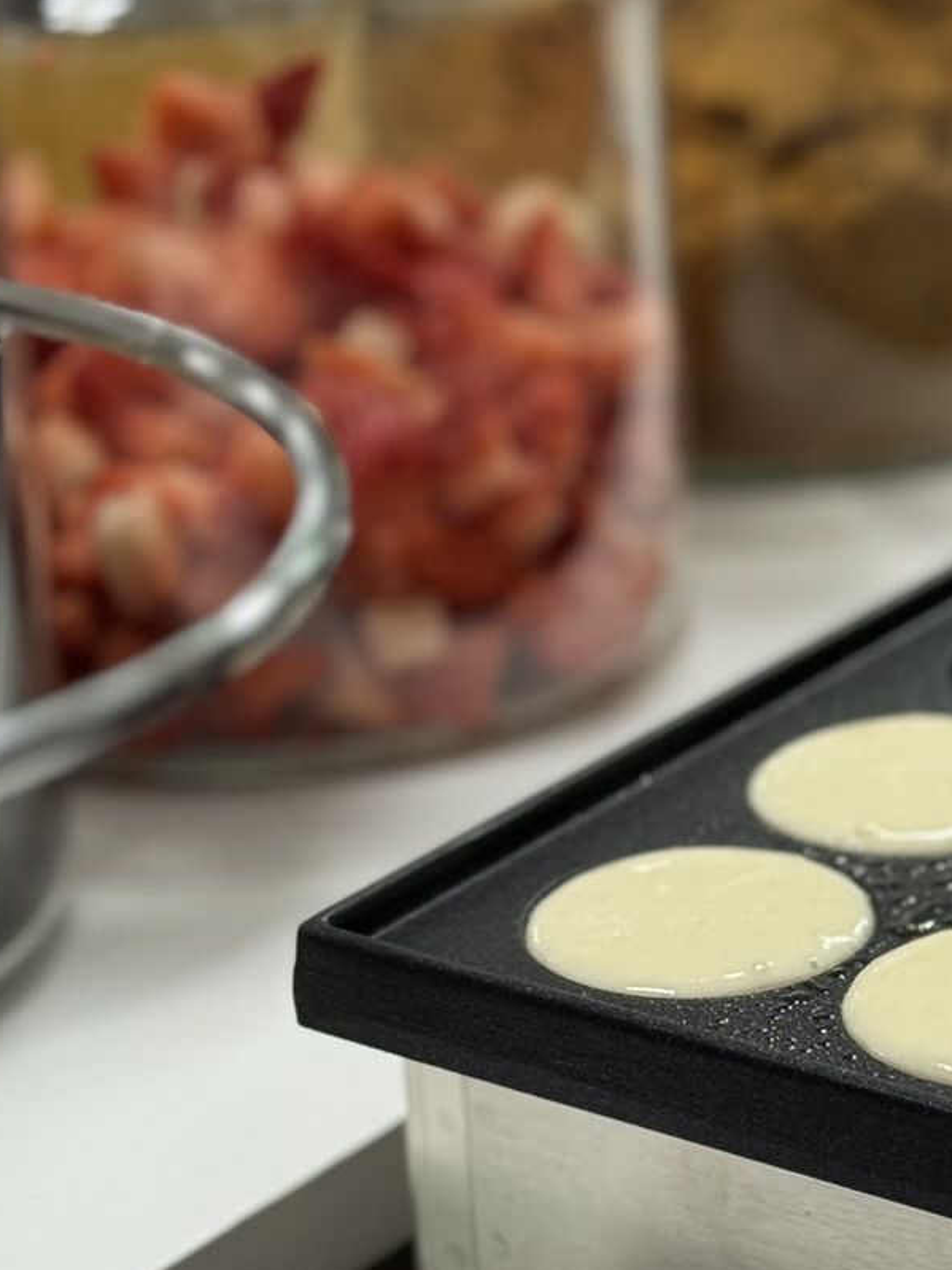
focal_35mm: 123
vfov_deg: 16.0
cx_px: 995
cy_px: 758
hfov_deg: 11.9
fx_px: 4511
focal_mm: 6.76
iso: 200
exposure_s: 1/50
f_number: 1.78
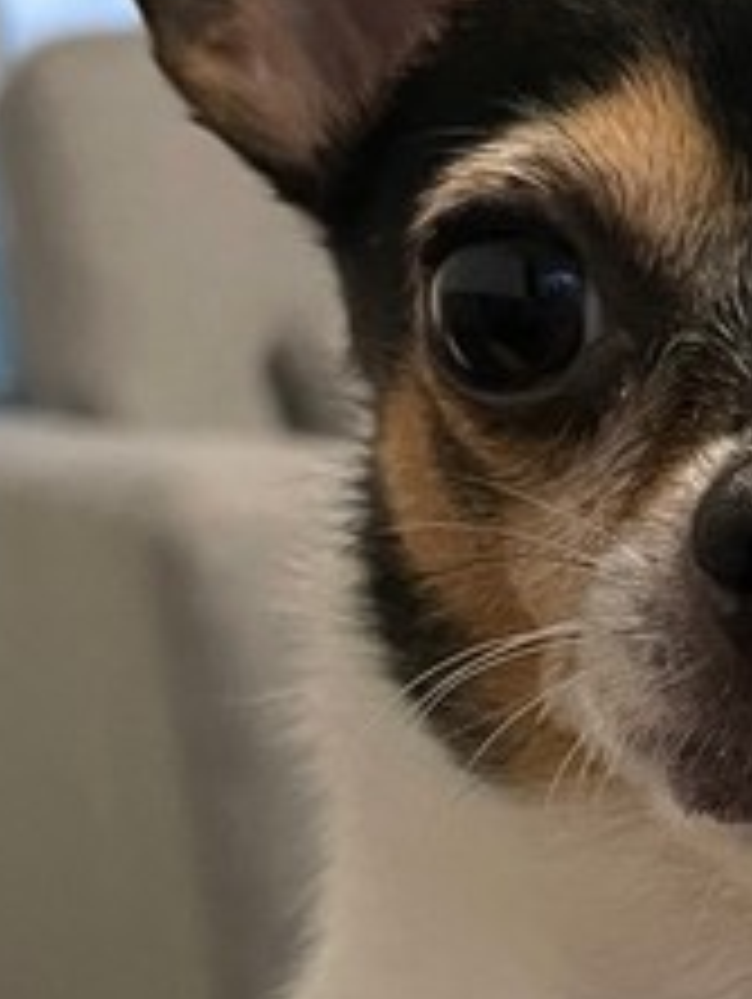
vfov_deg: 16.4
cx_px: 842
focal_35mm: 118
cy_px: 981
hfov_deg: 12.4
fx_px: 3411
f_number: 1.6
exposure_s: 1/60
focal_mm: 4.2
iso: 320
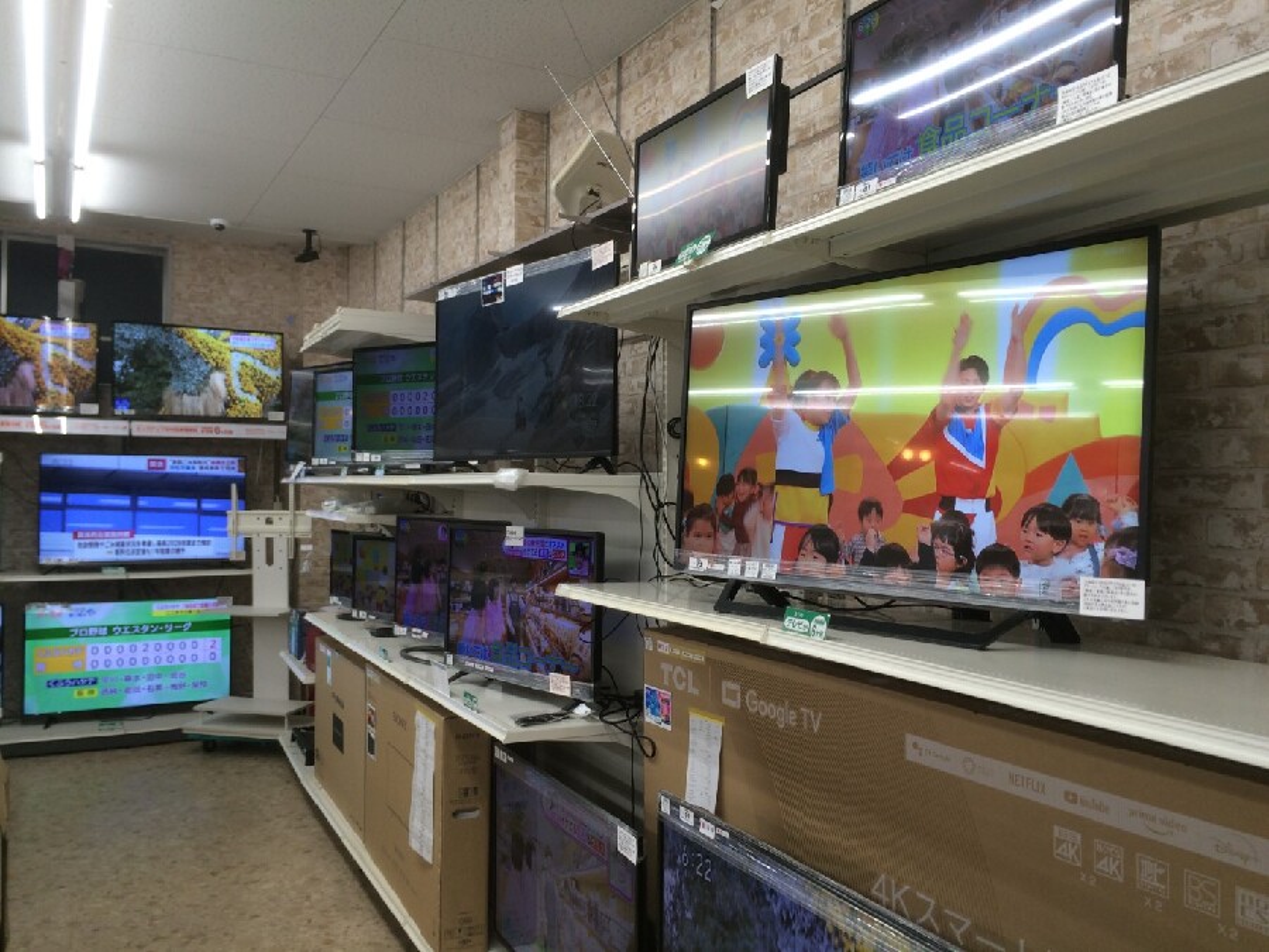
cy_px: 476
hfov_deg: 61.7
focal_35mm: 29
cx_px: 634
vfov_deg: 48.2
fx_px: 1063
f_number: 2.2
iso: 50
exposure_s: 1/60
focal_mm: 4.15
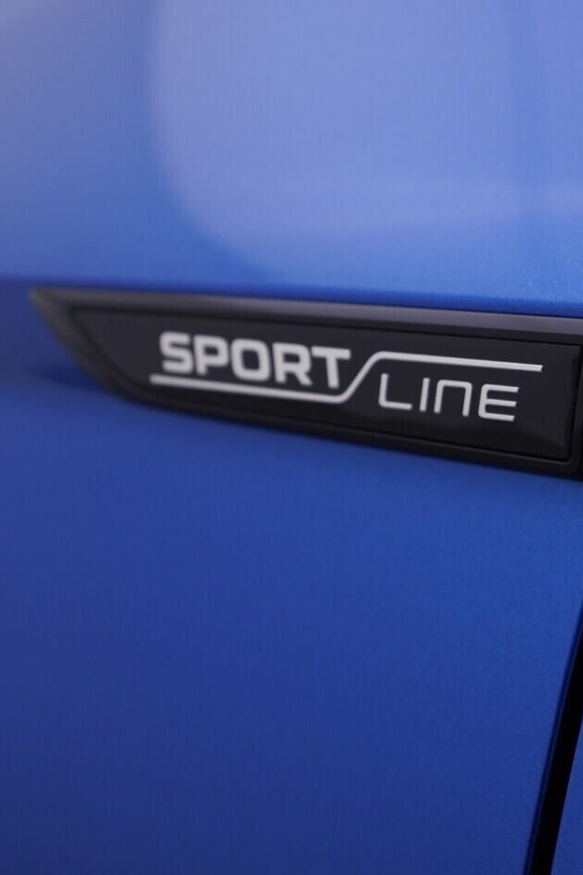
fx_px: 1337
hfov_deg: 24.4
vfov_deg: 36.3
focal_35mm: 55
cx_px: 408
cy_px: 431
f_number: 4
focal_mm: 24
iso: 125
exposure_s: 1/80
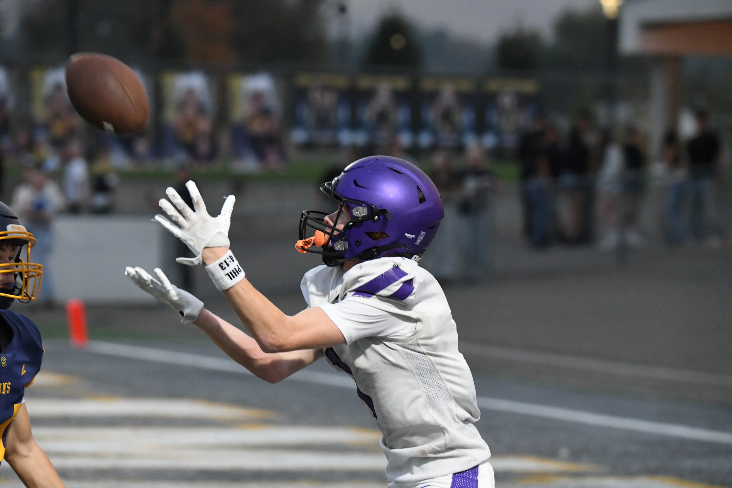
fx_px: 5490
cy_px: 244
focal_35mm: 270
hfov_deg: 7.6
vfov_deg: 5.1
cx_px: 366
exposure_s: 1/800
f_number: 6.3
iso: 10000
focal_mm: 270
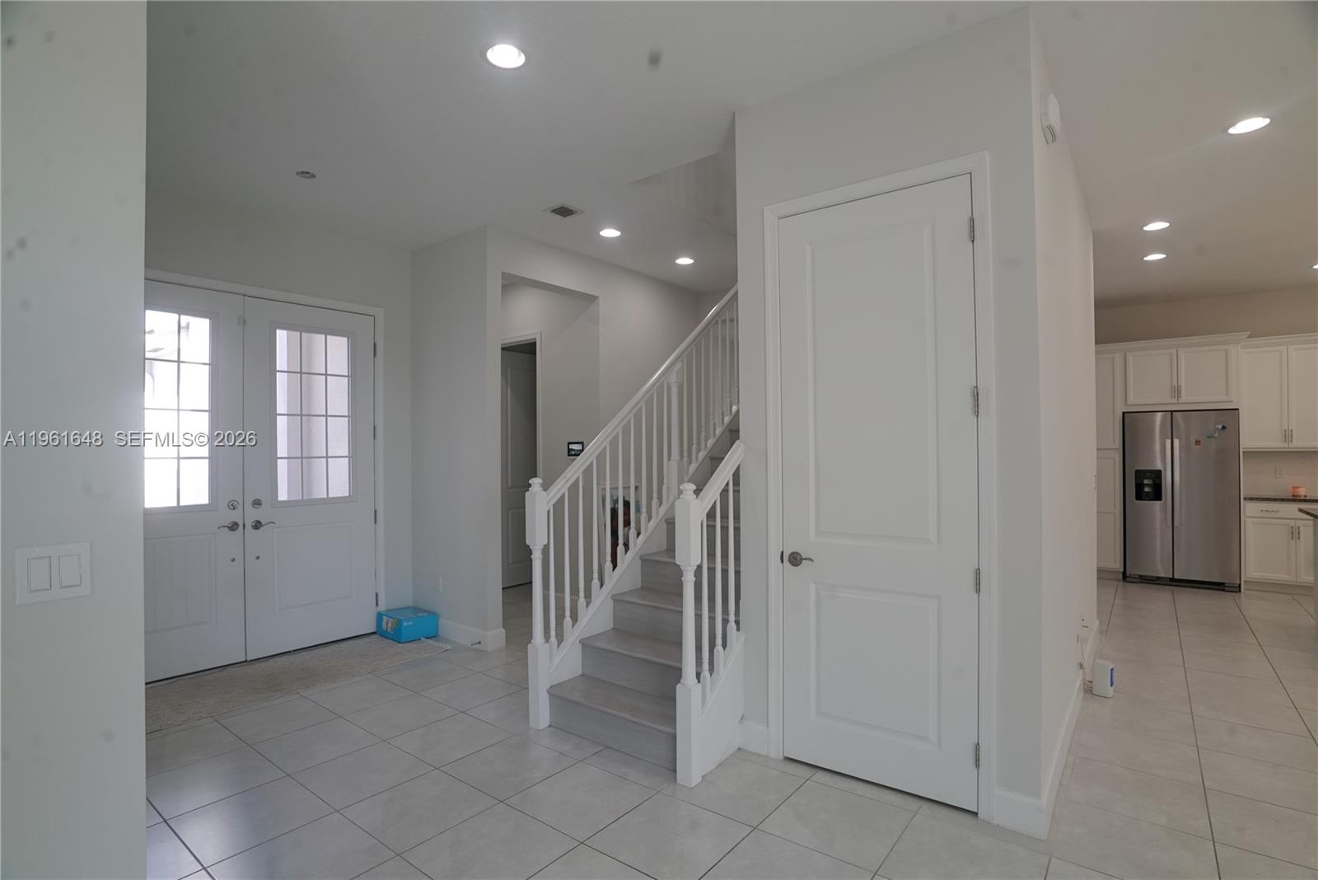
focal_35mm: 17
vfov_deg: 70.5
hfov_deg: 93.3
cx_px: 659
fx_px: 623
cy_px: 440
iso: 1000
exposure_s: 1/60
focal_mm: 17
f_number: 8
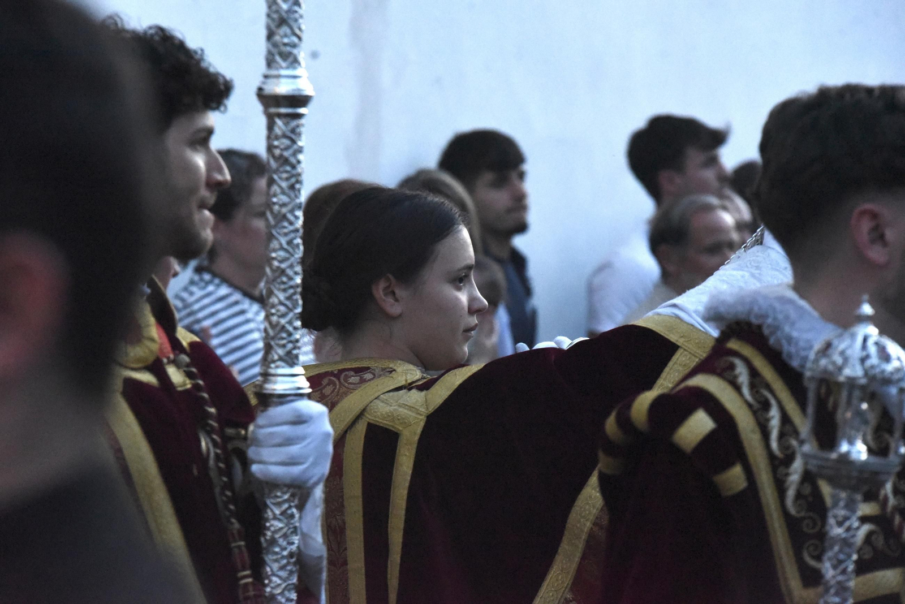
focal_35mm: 200
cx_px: 452
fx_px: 5029
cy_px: 302
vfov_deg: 6.9
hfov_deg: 10.3
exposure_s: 1/125
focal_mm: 200
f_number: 5.6
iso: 12800
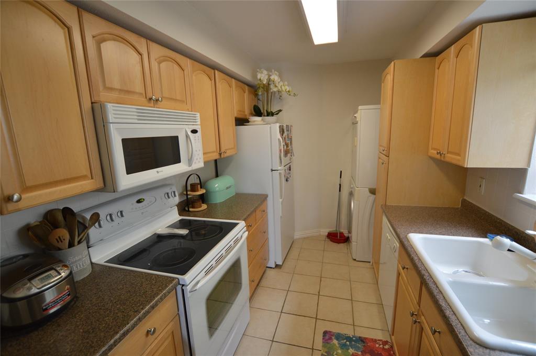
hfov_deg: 100.5
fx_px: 223
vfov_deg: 77.2
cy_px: 178
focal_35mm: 15
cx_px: 268
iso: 640
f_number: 3.5
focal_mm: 10
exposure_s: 1/60
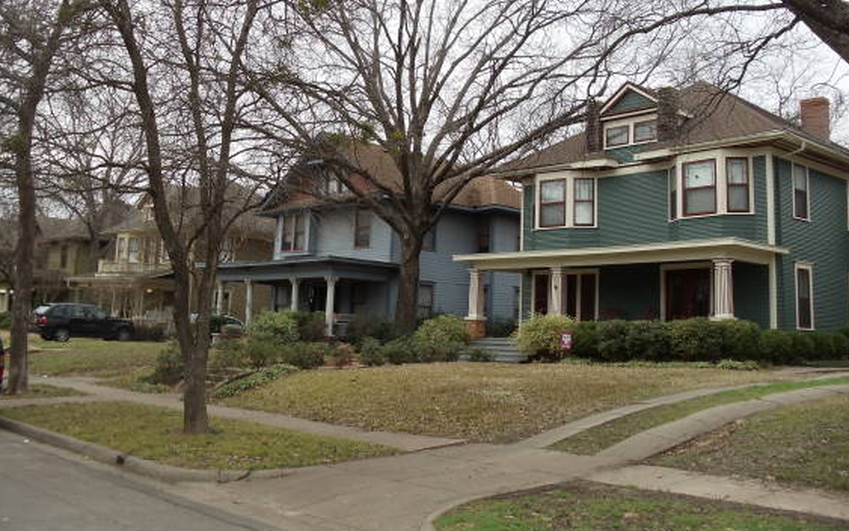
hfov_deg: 38.2
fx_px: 1226
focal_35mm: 53
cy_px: 190
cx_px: 397
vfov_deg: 24.3
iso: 80
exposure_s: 1/200
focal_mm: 6
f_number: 3.5
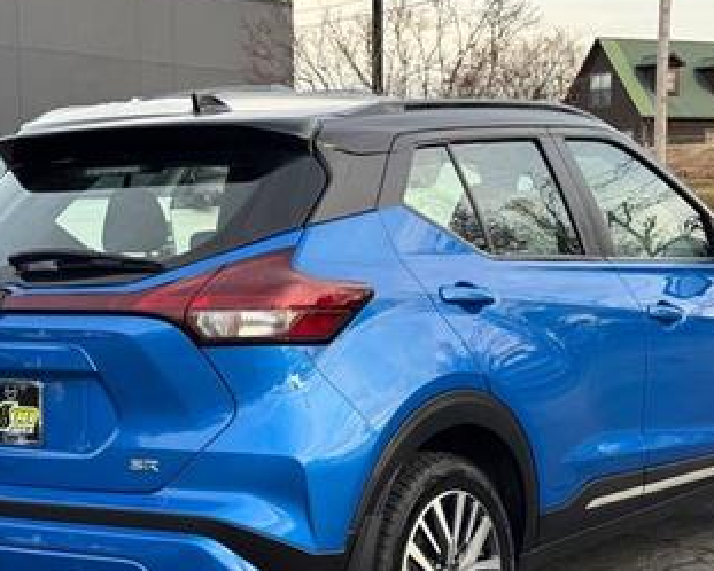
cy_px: 401
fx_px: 1607
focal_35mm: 76
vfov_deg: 20.1
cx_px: 354
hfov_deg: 25.1
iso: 64
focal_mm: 6.76
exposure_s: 1/499
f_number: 1.78
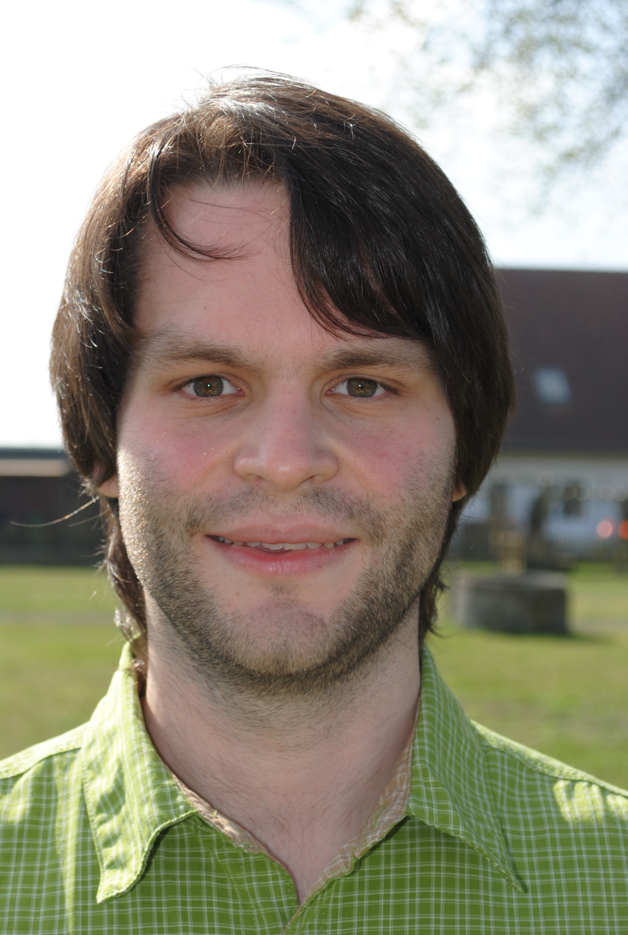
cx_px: 314
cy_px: 468
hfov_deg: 16.6
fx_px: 2148
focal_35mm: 82
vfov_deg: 24.6
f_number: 7.1
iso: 100
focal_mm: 55
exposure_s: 1/200
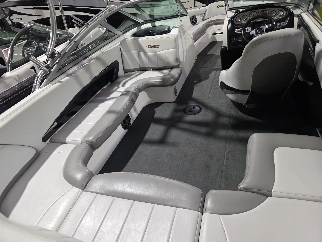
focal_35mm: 23
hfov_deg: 73.9
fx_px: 214
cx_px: 161
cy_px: 121
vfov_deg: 58.9
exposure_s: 1/120
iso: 400
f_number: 1.7
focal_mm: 6.3
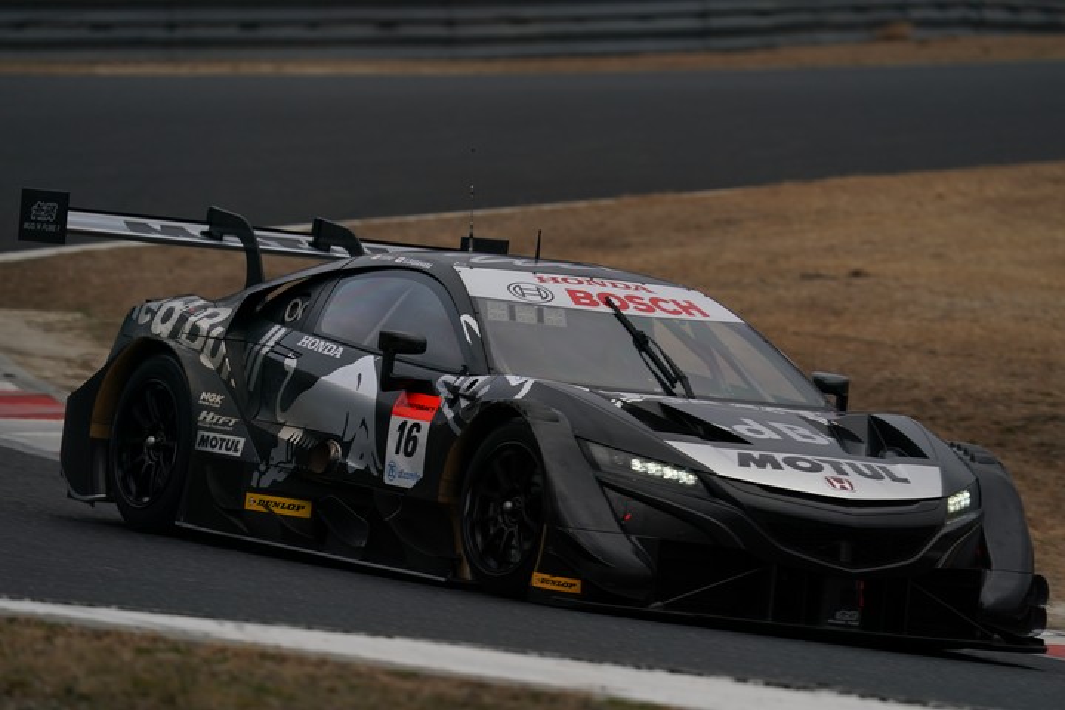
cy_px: 355
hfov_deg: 5.0
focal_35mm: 411
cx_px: 532
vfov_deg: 3.3
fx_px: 12158
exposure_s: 1/640
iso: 400
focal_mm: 411
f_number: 6.3
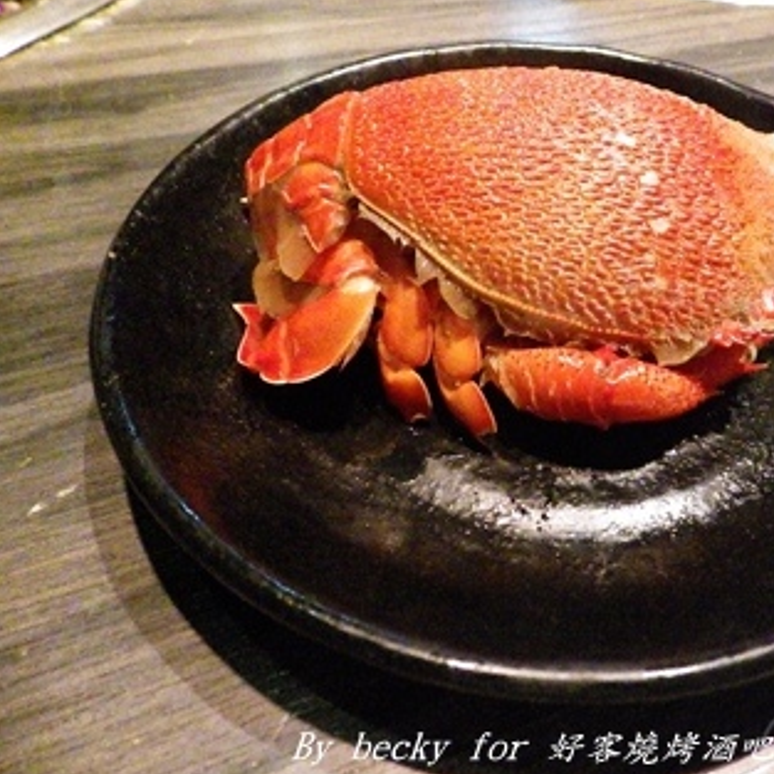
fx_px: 708
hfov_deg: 55.3
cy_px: 368
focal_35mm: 28
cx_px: 554
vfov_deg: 57.3
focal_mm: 4
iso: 1600
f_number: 3.1
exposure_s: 1/10
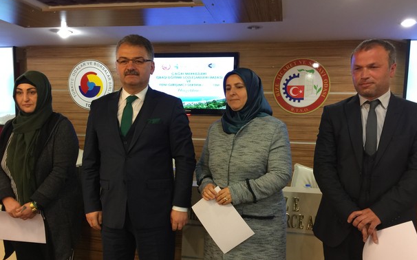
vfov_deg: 37.0
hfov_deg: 56.7
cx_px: 197
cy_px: 164
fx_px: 386
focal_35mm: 34
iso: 64
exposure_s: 1/17
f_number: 2.2
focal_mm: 4.15
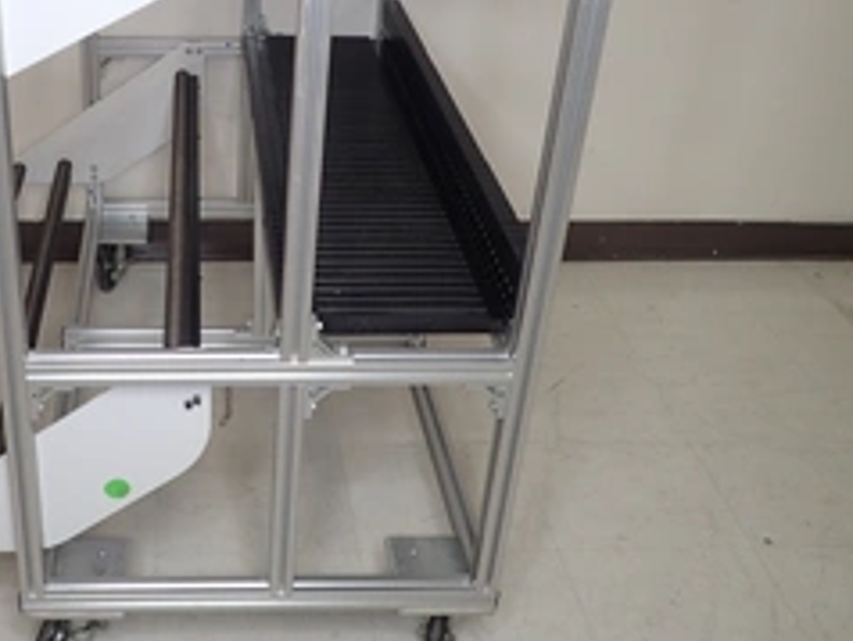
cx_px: 226
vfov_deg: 33.5
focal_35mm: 42
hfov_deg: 43.5
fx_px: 1036
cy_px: 136
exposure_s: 1/60
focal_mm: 4.5
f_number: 2
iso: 100
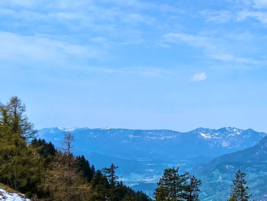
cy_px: 125
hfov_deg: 28.4
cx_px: 329
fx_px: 448
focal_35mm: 58
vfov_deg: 25.2
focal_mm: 2.35
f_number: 2.2
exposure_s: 1/2212
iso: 59
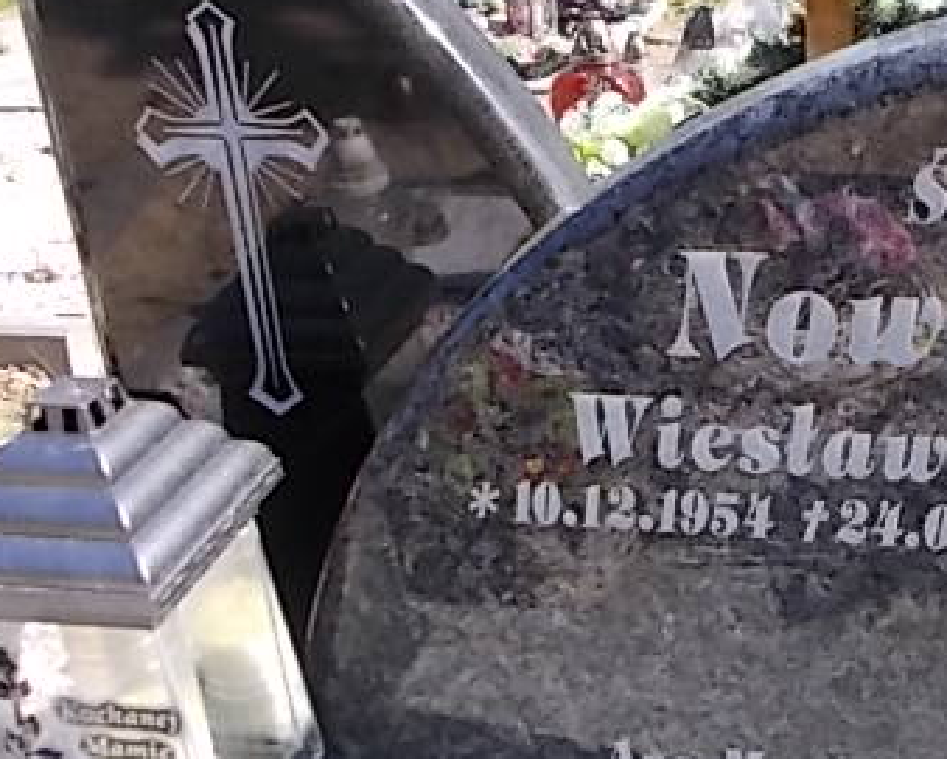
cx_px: 742
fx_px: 1346
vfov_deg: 31.4
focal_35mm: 48
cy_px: 297
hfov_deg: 37.5
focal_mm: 4.6
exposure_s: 1/400
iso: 80
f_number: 3.2
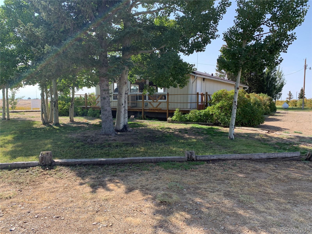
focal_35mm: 26
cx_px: 156
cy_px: 117
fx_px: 234
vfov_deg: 53.1
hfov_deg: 67.3
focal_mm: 4.25
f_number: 1.8
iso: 25
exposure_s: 1/822
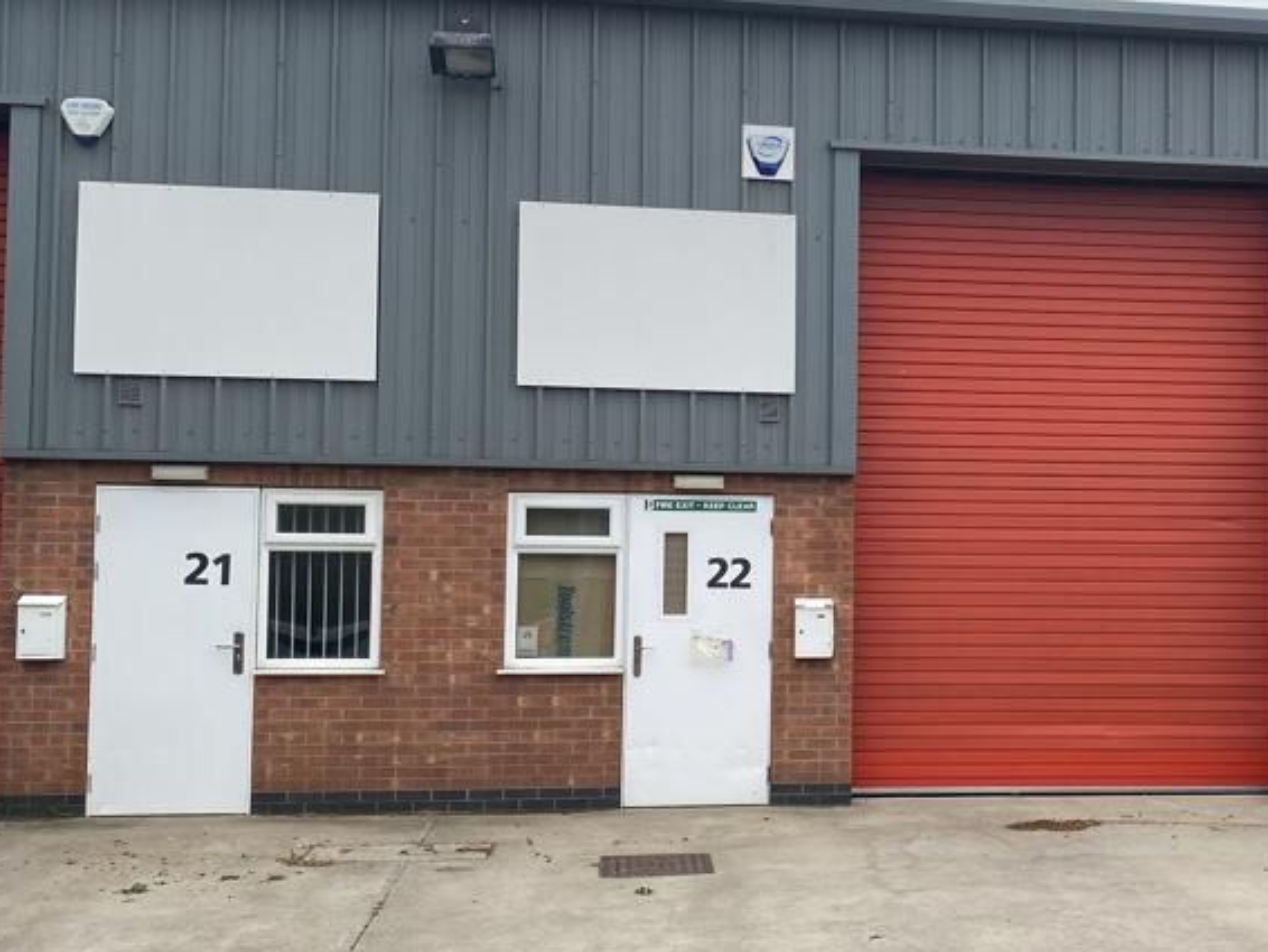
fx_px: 1722
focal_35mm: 47
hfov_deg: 39.5
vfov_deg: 30.9
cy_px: 531
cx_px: 921
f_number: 1.8
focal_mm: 4.25
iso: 32
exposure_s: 1/1258
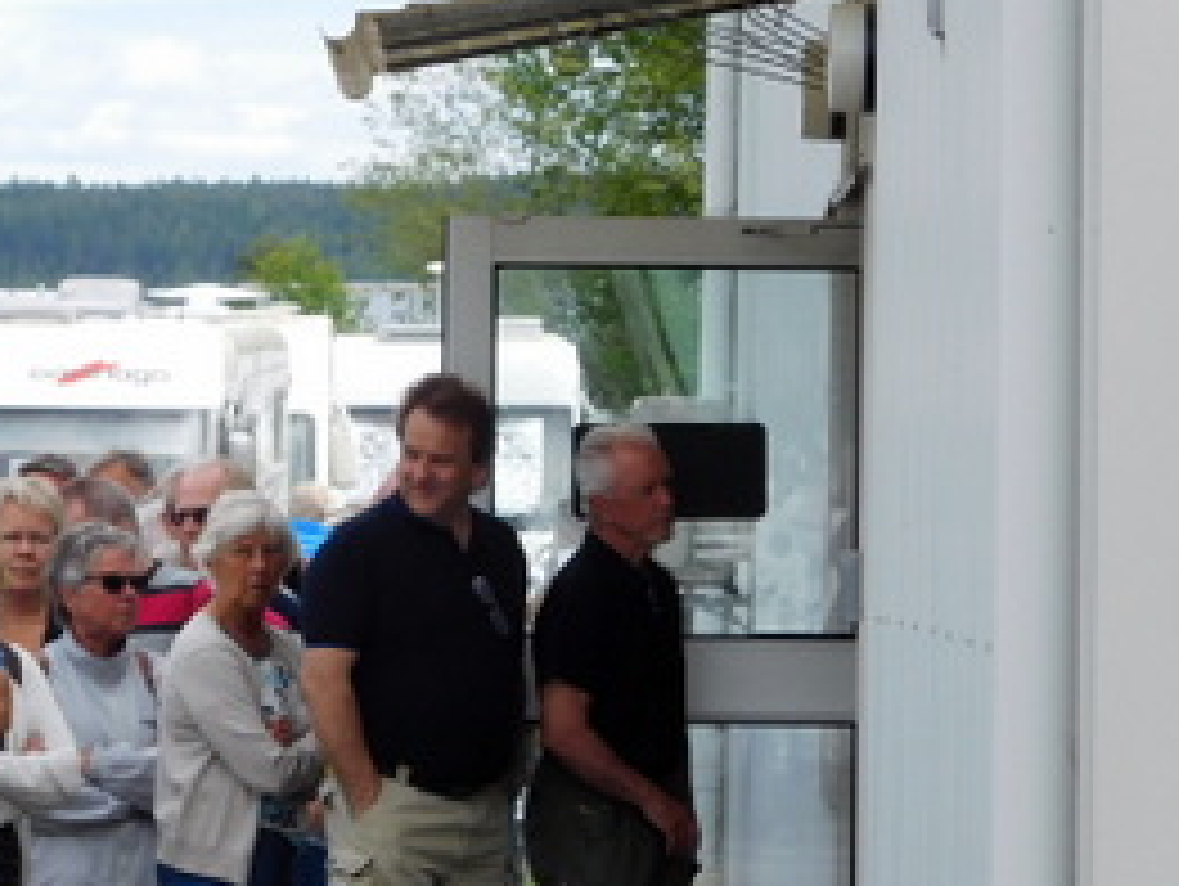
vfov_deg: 3.3
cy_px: 468
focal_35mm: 458
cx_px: 220
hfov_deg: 4.3
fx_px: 15614
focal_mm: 44.6
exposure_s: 1/320
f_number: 5.7
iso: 125
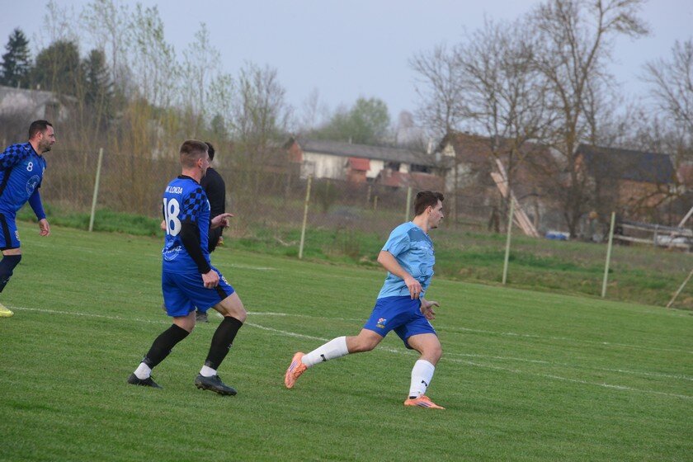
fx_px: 5775
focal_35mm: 300
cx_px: 346
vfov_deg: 4.6
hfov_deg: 6.9
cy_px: 231
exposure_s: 1/500
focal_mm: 300
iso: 2000
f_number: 11
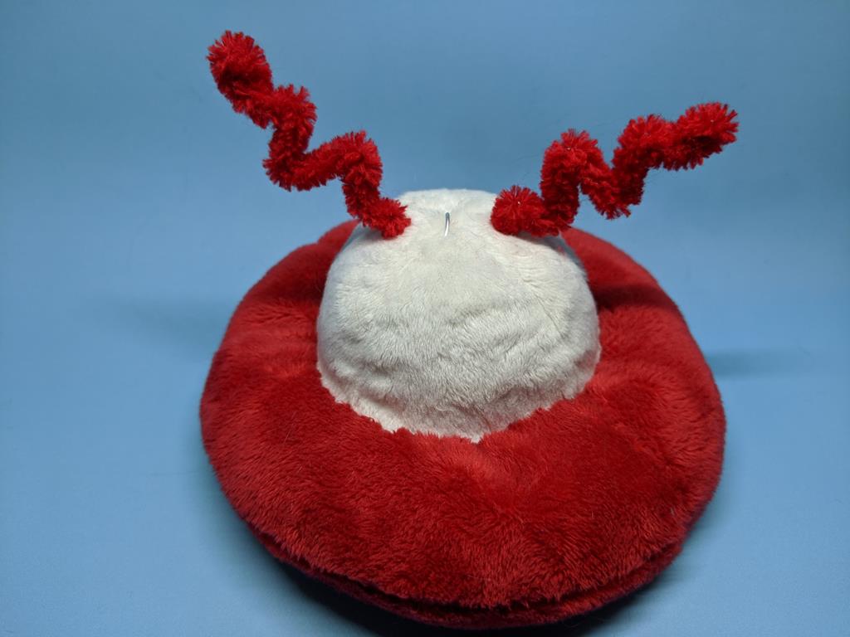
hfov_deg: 65.3
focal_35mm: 27
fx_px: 663
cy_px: 318
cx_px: 425
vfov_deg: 51.4
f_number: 1.8
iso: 79
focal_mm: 4.44
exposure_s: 1/120
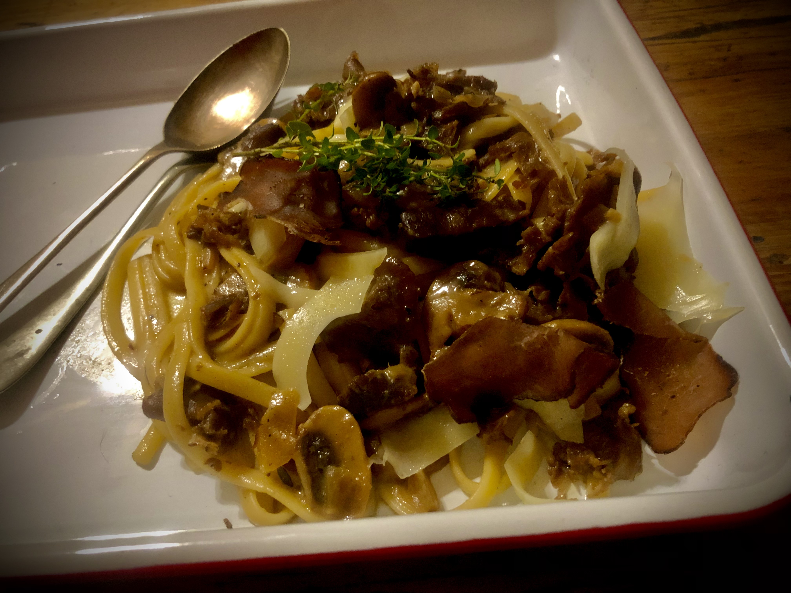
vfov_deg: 49.7
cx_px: 396
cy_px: 296
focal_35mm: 28
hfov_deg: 63.4
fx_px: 640
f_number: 1.8
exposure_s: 1/4
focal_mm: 3.99
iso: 125
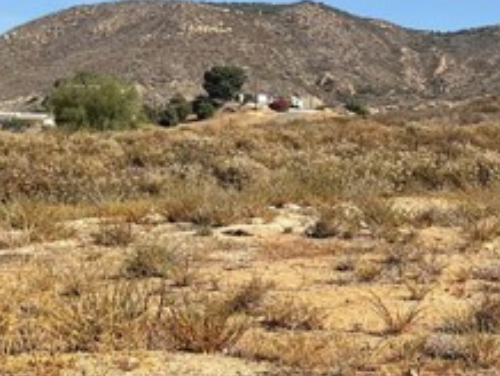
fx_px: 1229
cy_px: 296
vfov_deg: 17.3
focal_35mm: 85
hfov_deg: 20.4
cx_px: 704
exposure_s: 1/1675
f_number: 1.8
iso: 16
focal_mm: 3
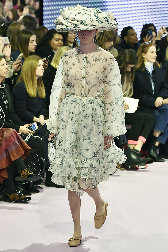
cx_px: 84
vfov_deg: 21.5
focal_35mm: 95
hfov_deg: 14.4
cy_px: 126
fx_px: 666
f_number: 4.5
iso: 1600
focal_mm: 95
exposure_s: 1/400
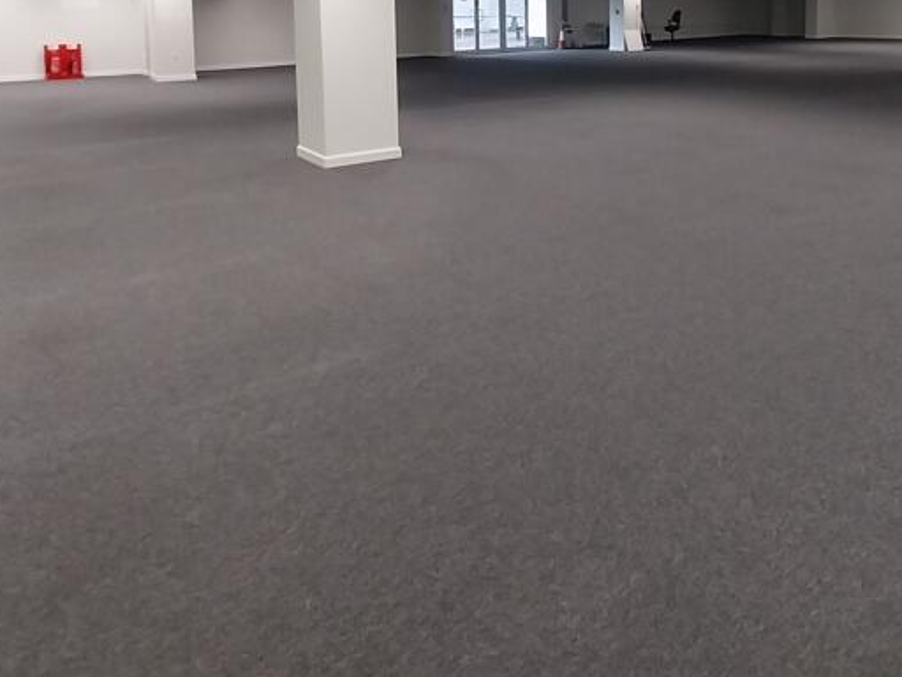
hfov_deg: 66.3
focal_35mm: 26
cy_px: 48
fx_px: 677
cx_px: 566
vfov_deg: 46.9
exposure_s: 1/50.1
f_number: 2.2
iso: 200
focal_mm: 1.13
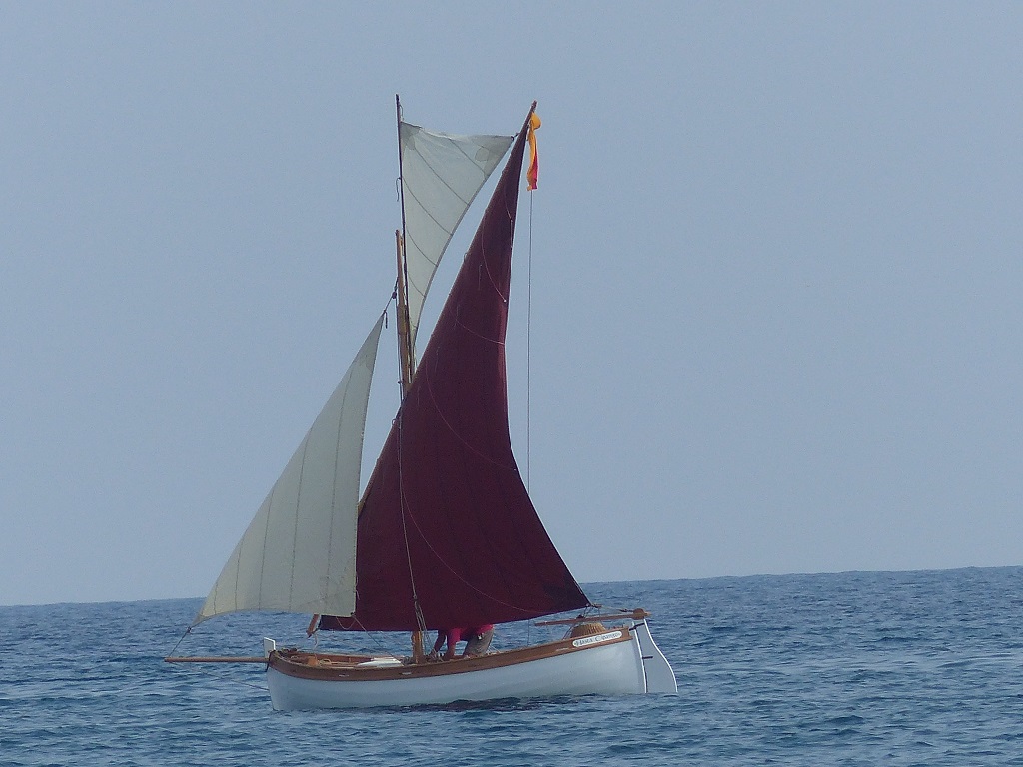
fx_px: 35463
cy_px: 384
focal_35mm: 1200
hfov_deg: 1.7
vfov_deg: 1.2
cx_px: 512
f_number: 4
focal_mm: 108
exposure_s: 1/1300
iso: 100
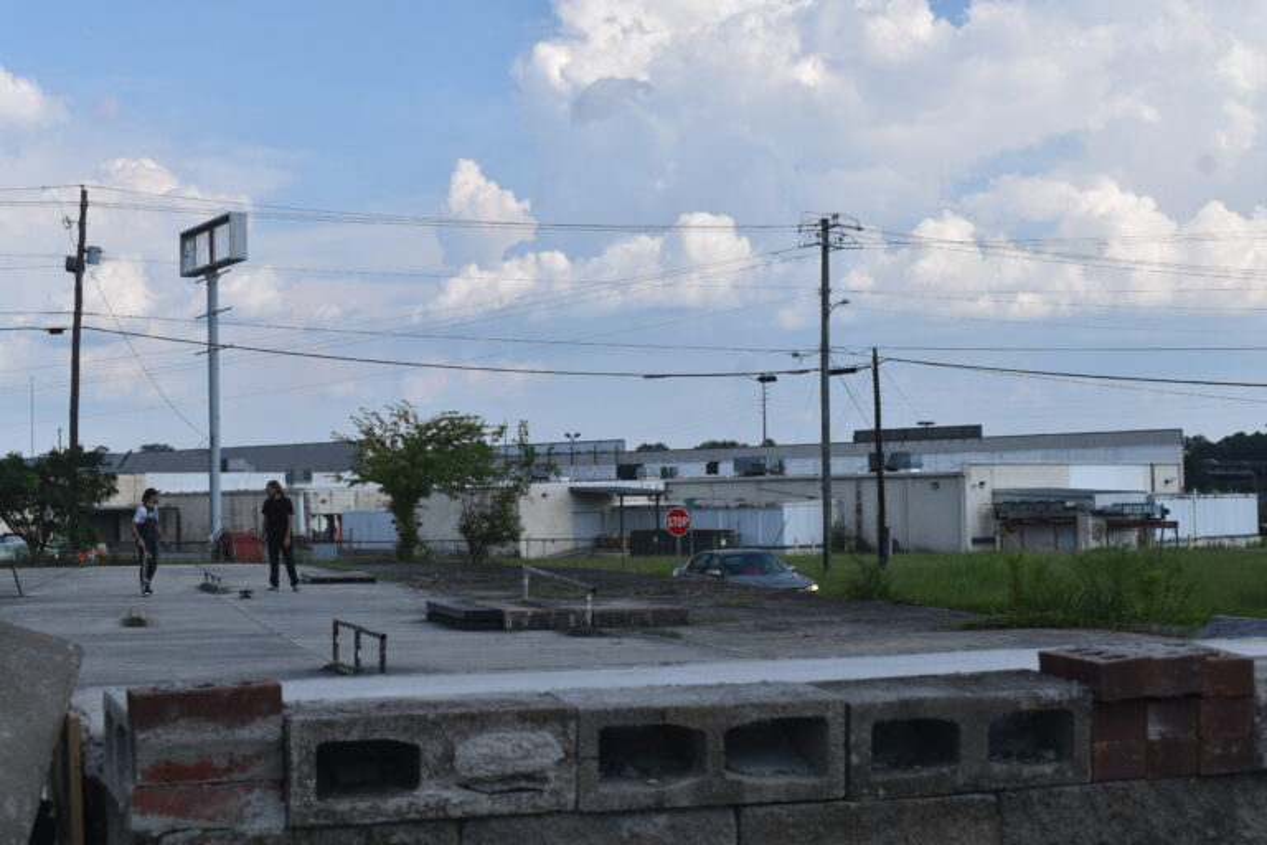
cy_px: 422
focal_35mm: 57
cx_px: 634
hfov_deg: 35.1
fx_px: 2006
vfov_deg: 23.8
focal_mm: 38
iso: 100
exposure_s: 1/320
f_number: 8
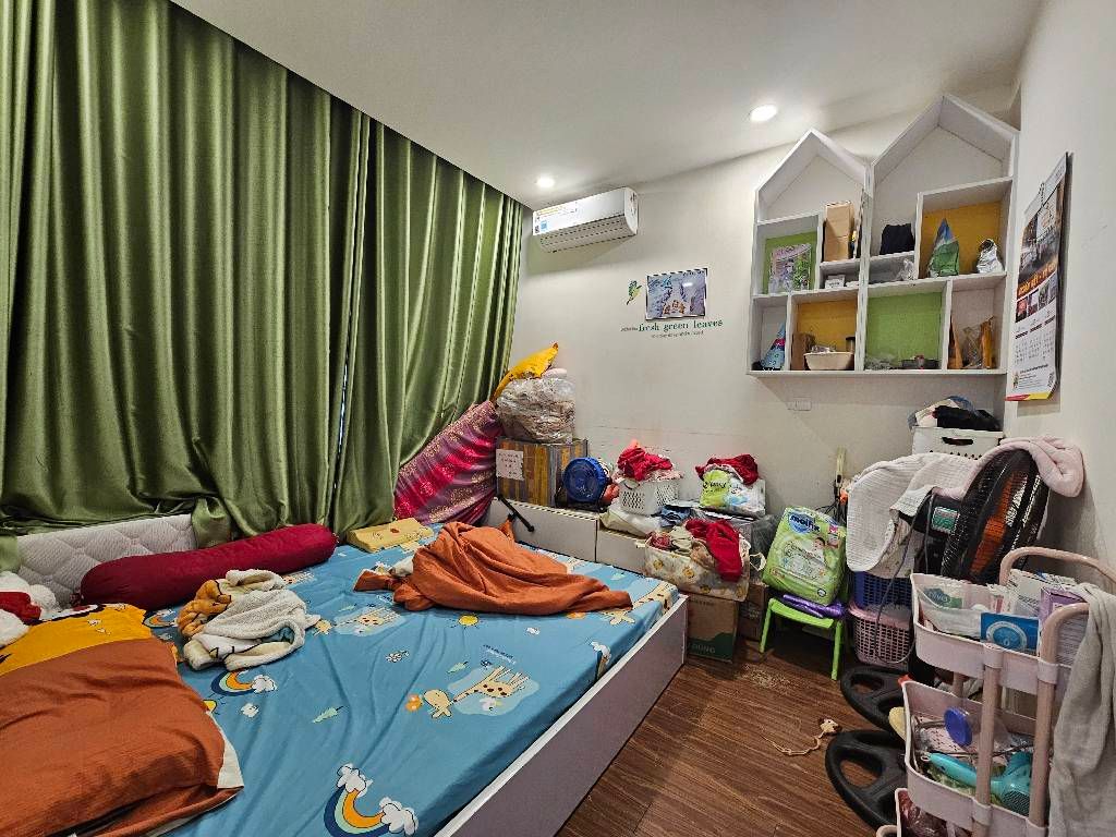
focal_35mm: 13
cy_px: 418
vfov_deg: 89.9
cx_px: 558
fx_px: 419
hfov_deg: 106.2
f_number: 2.2
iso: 320
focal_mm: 2.2
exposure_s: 1/70.8
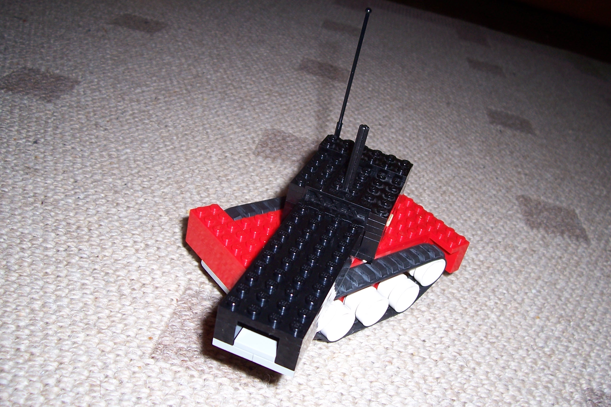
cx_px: 306
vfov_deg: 38.9
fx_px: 577
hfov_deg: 55.8
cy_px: 204
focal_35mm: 34
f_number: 2.7
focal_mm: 5.6
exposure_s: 1/60
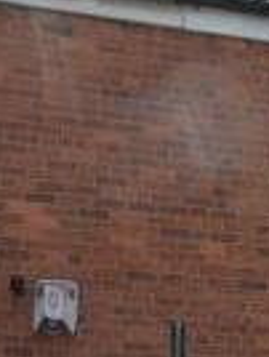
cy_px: 406
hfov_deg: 14.8
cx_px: 433
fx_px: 943
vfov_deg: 20.3
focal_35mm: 91
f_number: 6.3
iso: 100
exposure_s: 1/160
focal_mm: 13
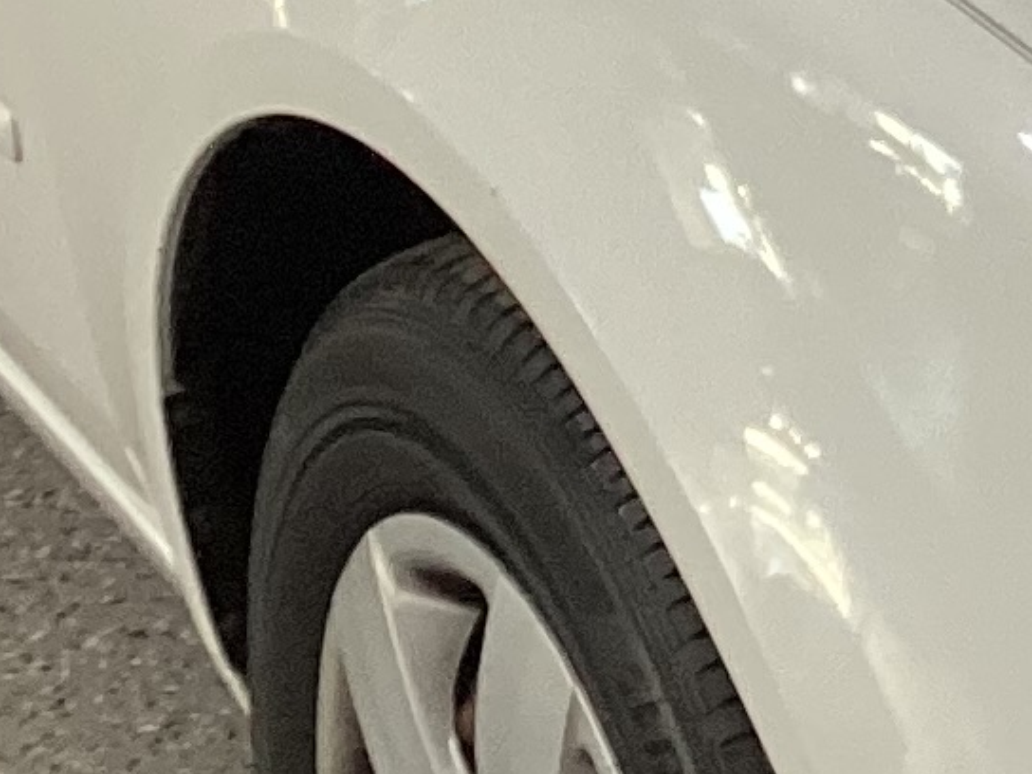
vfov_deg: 7.9
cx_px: 1612
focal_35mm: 186
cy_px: -140
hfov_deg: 10.2
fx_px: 5545
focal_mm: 3.3
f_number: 2.4
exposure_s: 1/50
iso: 100
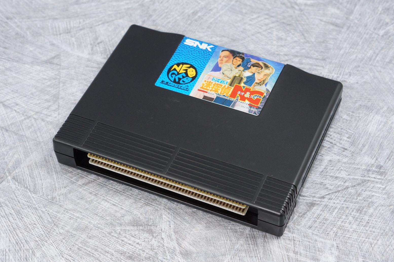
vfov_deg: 17.7
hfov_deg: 26.3
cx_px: 199
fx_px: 843
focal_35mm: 77
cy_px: 129
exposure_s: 1/80
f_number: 6.3
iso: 1000
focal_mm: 50
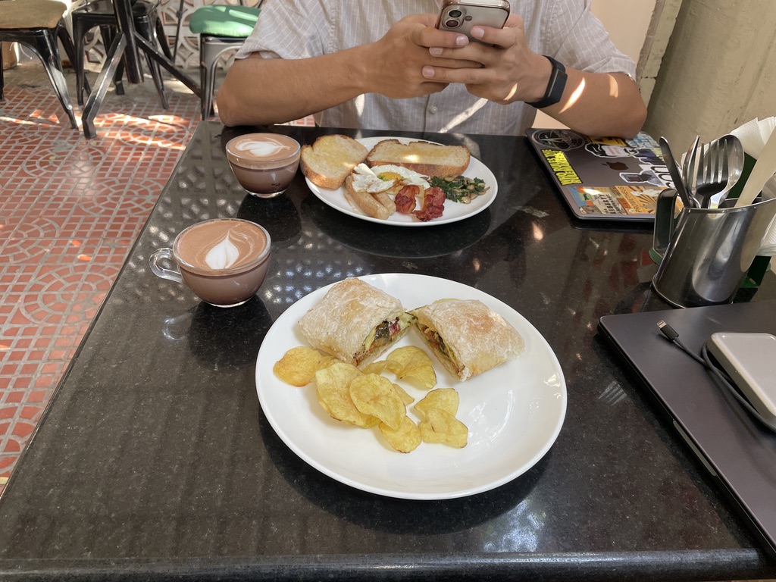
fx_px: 583
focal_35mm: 26
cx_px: 388
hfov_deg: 67.3
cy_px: 291
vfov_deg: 53.1
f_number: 1.6
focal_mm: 4.2
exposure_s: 1/100
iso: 100
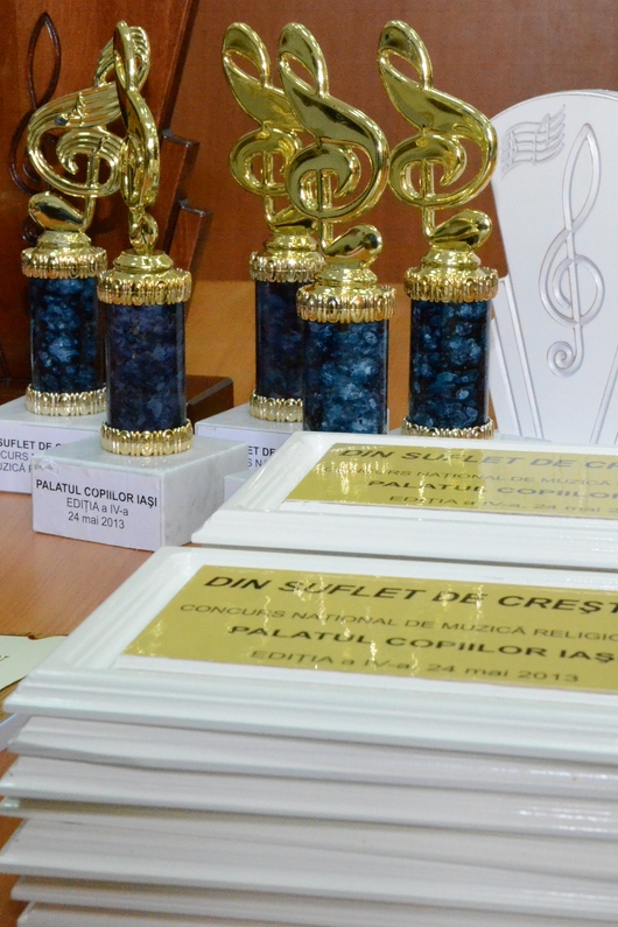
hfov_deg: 17.7
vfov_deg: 26.3
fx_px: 1983
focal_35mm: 77
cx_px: 231
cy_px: 462
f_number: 11
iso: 6400
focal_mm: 34
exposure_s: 1/160
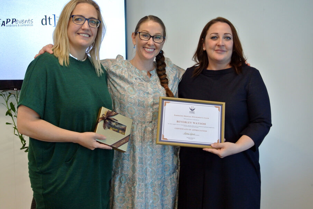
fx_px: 392
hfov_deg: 43.6
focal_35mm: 45
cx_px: 156
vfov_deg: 29.9
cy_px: 104
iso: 720
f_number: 4.5
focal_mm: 16.9
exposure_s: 1/60
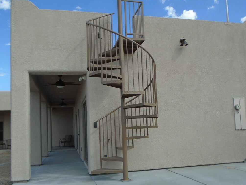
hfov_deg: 50.1
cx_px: 135
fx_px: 263
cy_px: 107
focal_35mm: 37
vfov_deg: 38.6
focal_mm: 5.5
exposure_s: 1/1000
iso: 100
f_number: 3.5
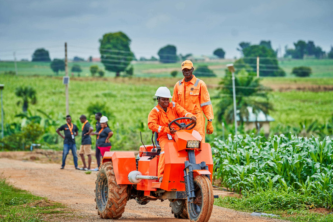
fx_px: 1850
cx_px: 166
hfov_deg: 10.3
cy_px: 111
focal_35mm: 200
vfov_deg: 6.9
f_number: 4
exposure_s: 1/500
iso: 125
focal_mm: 200
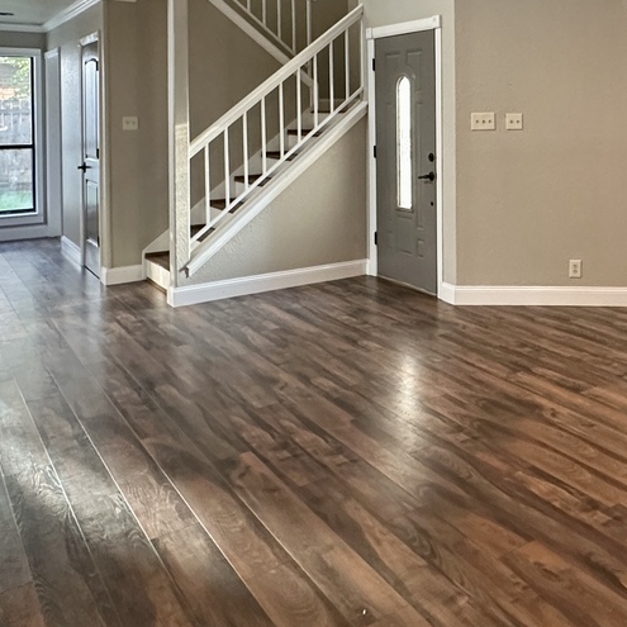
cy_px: 122
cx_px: 488
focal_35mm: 36
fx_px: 738
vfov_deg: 43.8
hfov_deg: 44.2
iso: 400
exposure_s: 1/60
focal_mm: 2.22
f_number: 2.2
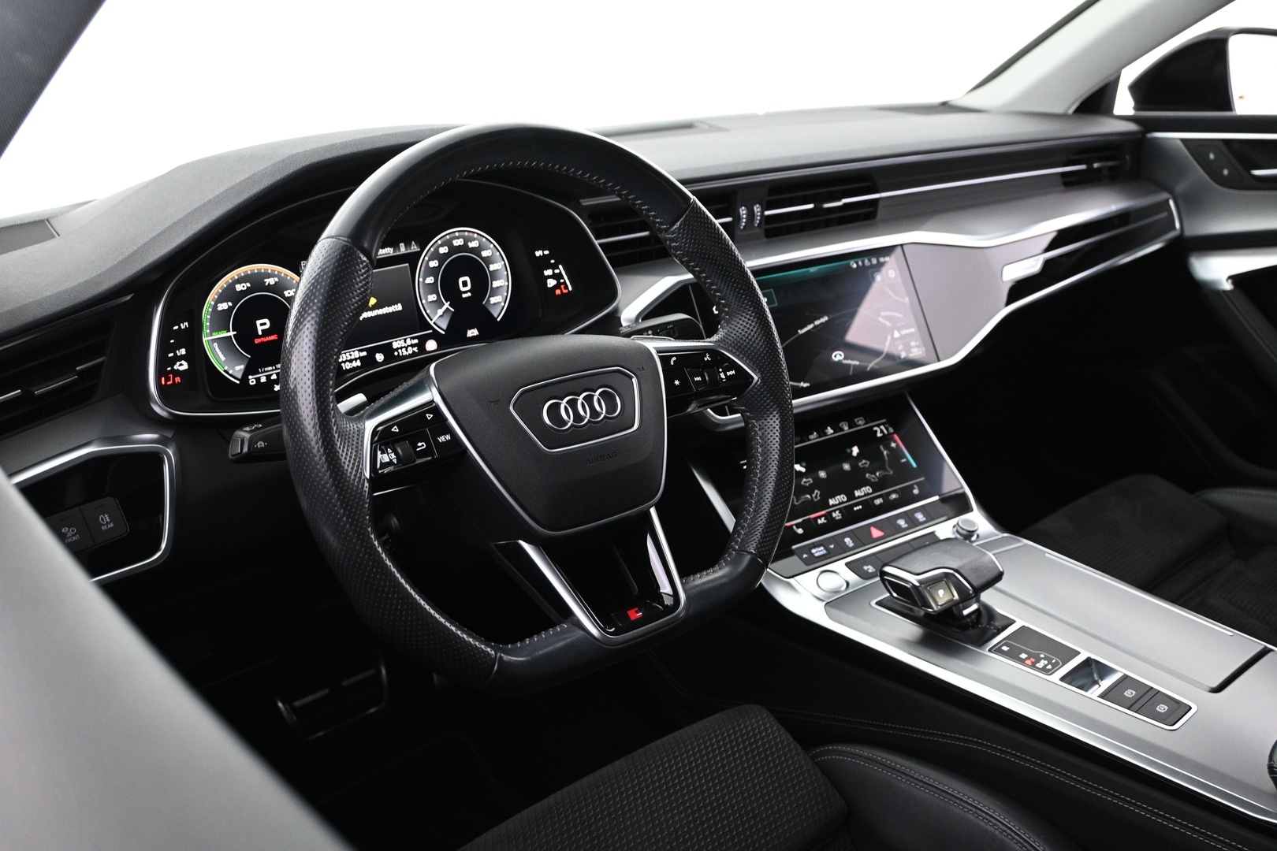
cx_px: 638
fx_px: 1144
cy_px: 426
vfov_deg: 40.8
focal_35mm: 32
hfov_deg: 58.3
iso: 1600
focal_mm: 21.5
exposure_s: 1/20
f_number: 4
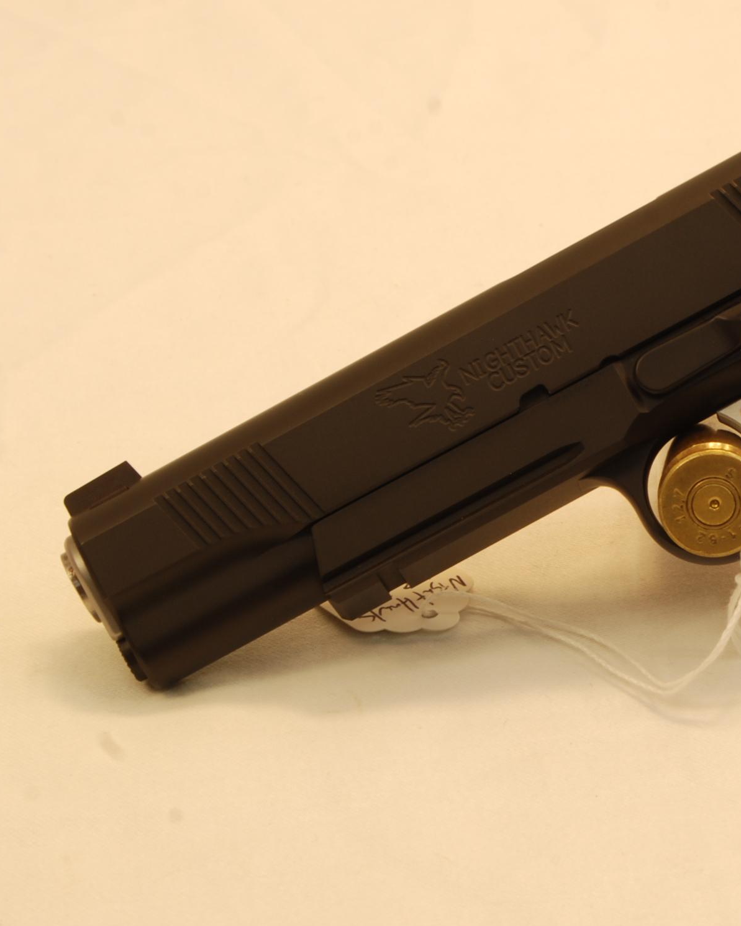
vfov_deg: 15.3
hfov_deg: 12.1
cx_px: 704
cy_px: 414
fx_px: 3455
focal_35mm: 126
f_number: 11
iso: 100
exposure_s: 1/2
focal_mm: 46
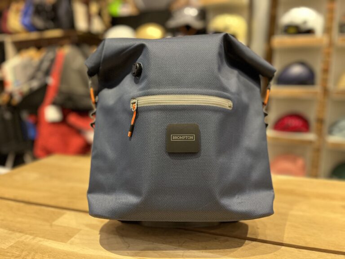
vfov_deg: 53.1
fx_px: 259
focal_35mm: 26
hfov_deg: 67.3
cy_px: 130
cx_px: 172
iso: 500
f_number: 1.6
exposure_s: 1/50
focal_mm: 5.1
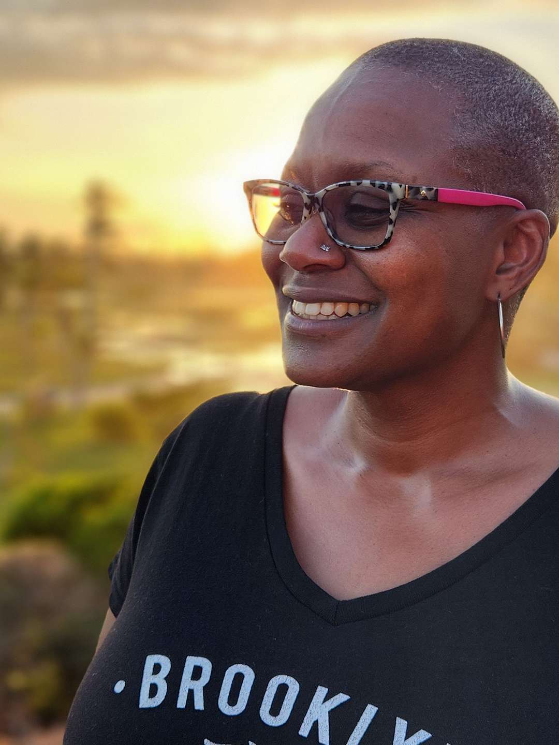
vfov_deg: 73.9
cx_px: 280
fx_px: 495
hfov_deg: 58.9
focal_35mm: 23
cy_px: 372
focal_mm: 5.4
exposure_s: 1/120
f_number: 1.8
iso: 32
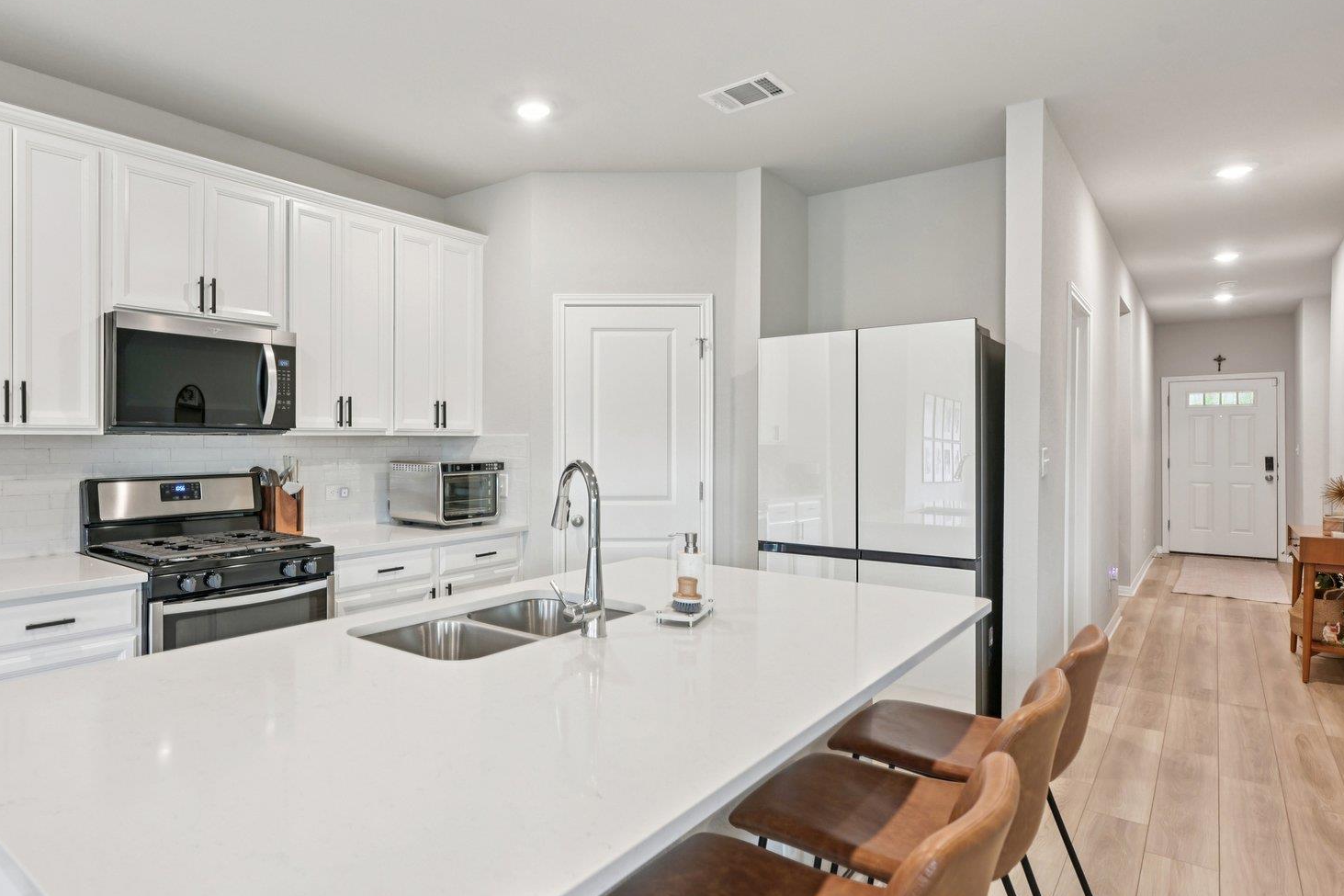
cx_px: 480
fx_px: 784
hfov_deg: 79.3
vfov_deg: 59.5
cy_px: 437
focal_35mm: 21
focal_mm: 15
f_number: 6.7
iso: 400
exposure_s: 1/15
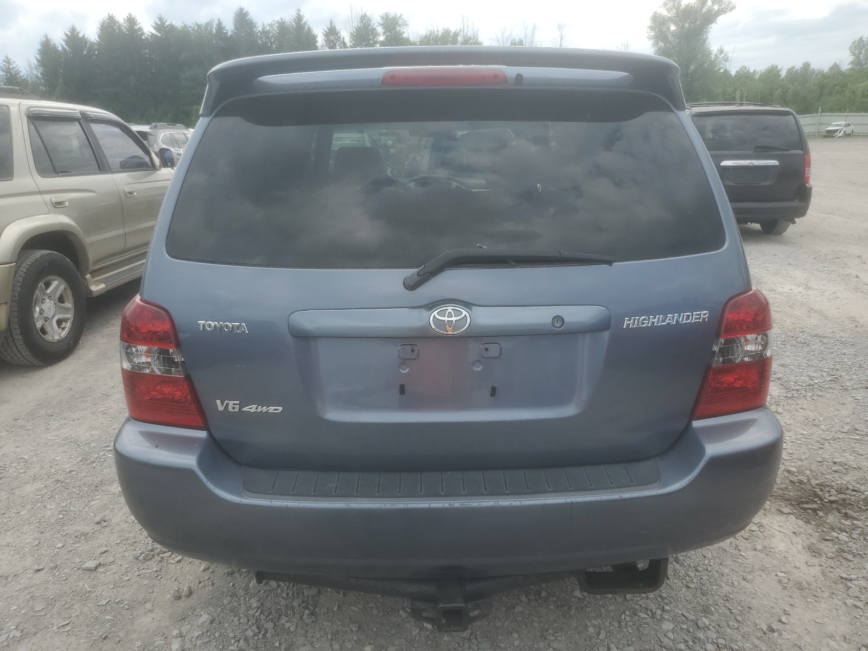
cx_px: 434
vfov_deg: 53.1
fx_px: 652
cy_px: 326
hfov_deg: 67.3
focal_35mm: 26
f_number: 1.5
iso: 50
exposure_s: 1/2000
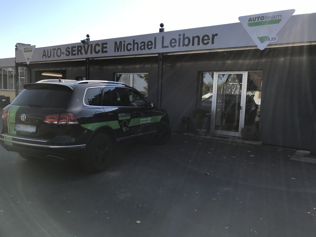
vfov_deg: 49.7
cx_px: 158
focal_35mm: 28
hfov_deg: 63.4
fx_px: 256
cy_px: 118
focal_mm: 3.99
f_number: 1.8
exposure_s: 1/1153
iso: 20
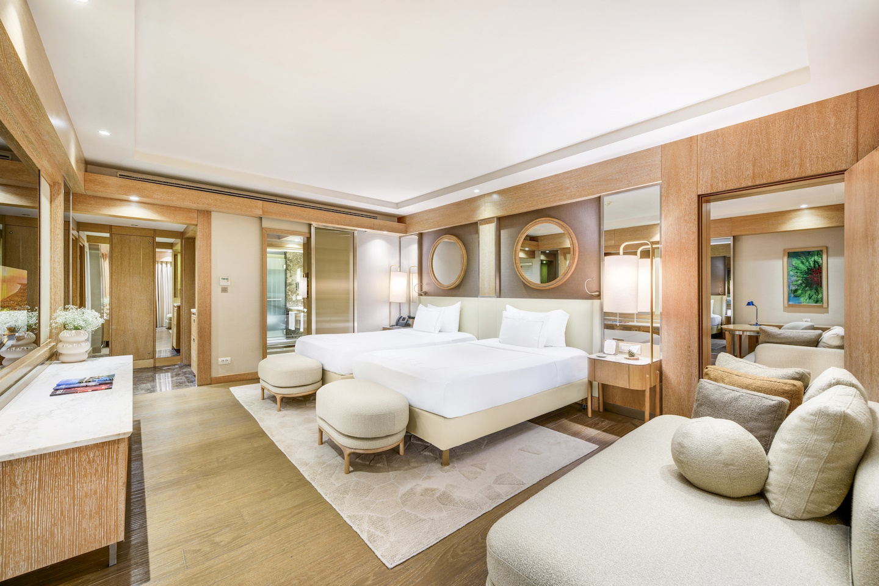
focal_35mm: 14
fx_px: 342
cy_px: 293
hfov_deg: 104.3
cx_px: 440
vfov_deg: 81.2
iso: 100
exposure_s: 2
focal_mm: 14
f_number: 11
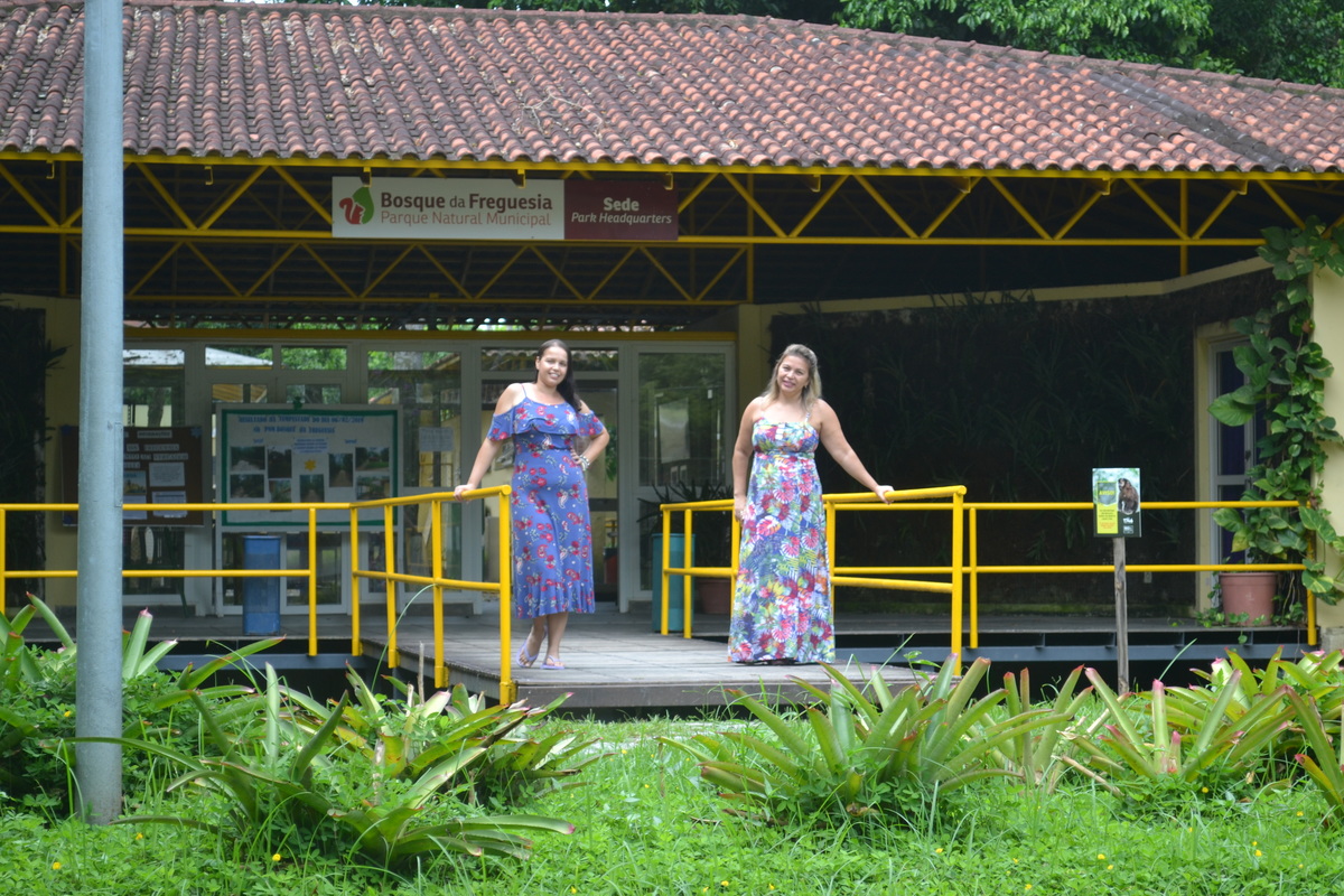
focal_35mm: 82
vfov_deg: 16.6
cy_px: 448
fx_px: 3080
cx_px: 672
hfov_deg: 24.6
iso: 140
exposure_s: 1/125
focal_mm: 55
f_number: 5.6
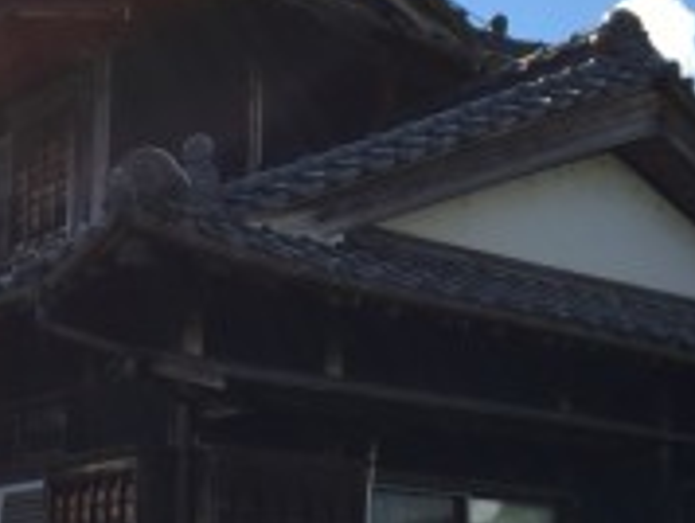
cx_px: 258
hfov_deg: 27.6
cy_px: 388
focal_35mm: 70
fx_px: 1407
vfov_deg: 20.9
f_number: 2.2
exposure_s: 1/1479
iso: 25
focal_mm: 4.15
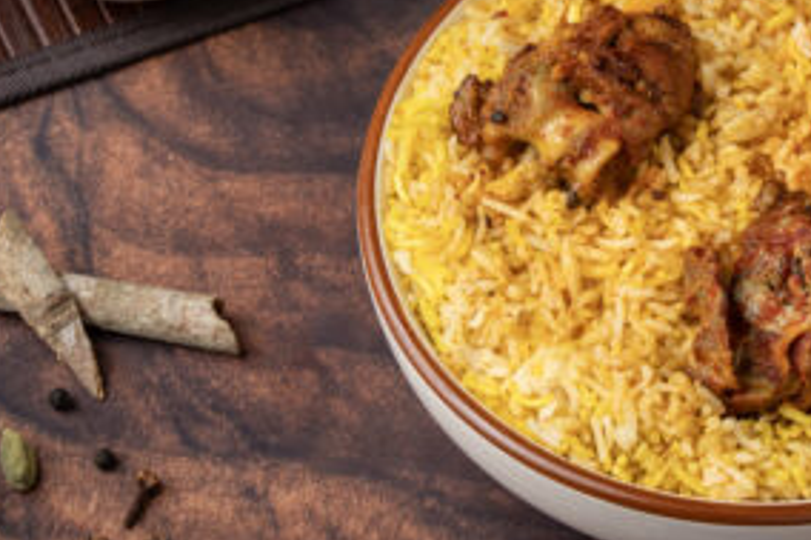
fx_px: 4278
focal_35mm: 190
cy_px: 114
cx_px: 657
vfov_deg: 7.2
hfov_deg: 10.8
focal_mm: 90
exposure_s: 1/200
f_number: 11
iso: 64
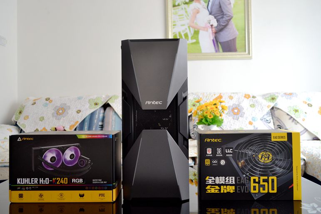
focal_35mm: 28
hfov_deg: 65.5
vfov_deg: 46.4
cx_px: 160
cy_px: 104
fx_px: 250
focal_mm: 18
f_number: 3.5
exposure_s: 1/30
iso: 400
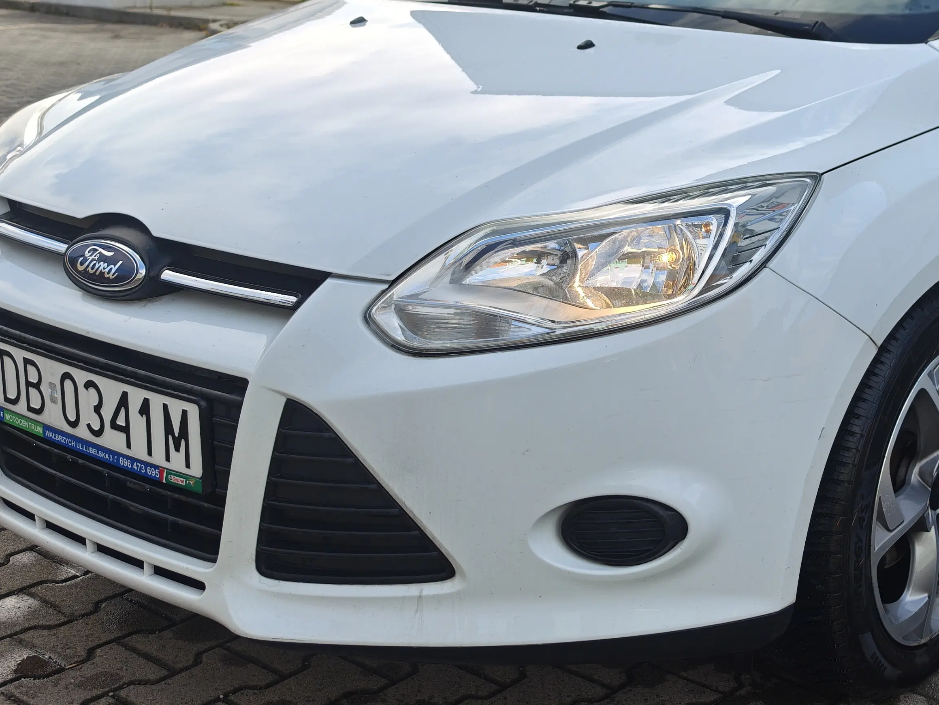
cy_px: 224
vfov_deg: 27.3
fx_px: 1438
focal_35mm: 53
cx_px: 702
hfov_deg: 35.4
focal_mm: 8.72
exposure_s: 1/658
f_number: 2
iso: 50
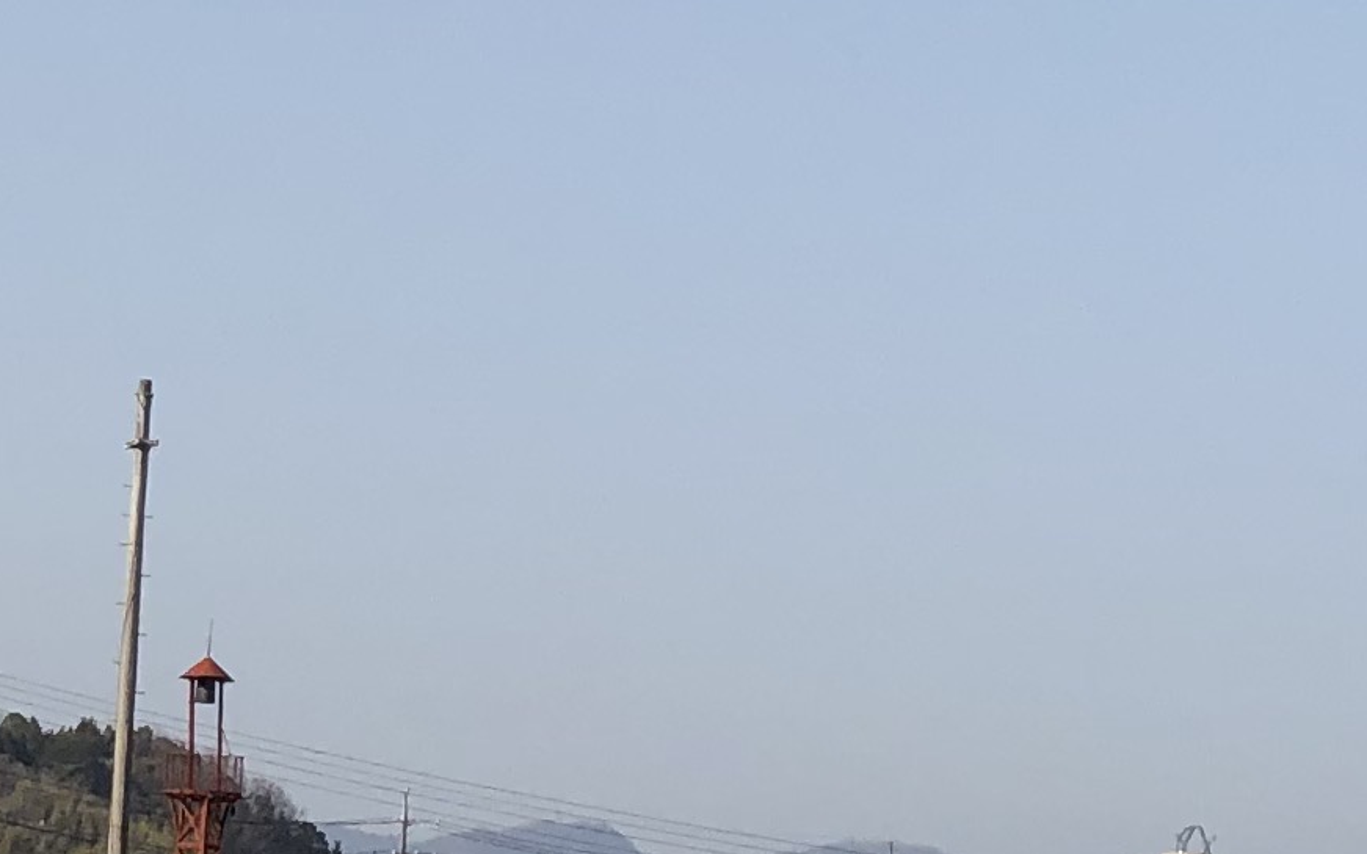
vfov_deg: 5.1
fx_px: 9500
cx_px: 1544
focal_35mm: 255
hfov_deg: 8.2
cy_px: 1404
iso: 16
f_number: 2.4
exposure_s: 1/1230
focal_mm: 6
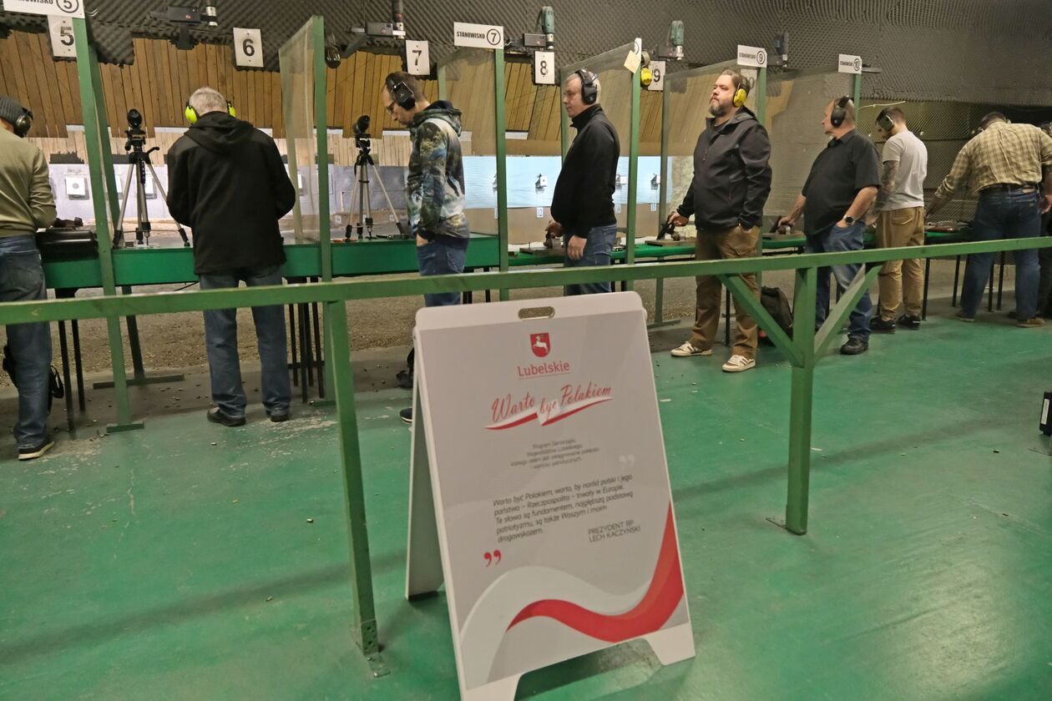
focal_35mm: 24
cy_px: 350
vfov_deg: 53.1
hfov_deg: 73.7
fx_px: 701
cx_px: 526
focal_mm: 16
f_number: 2.8
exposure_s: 1/160
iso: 3200
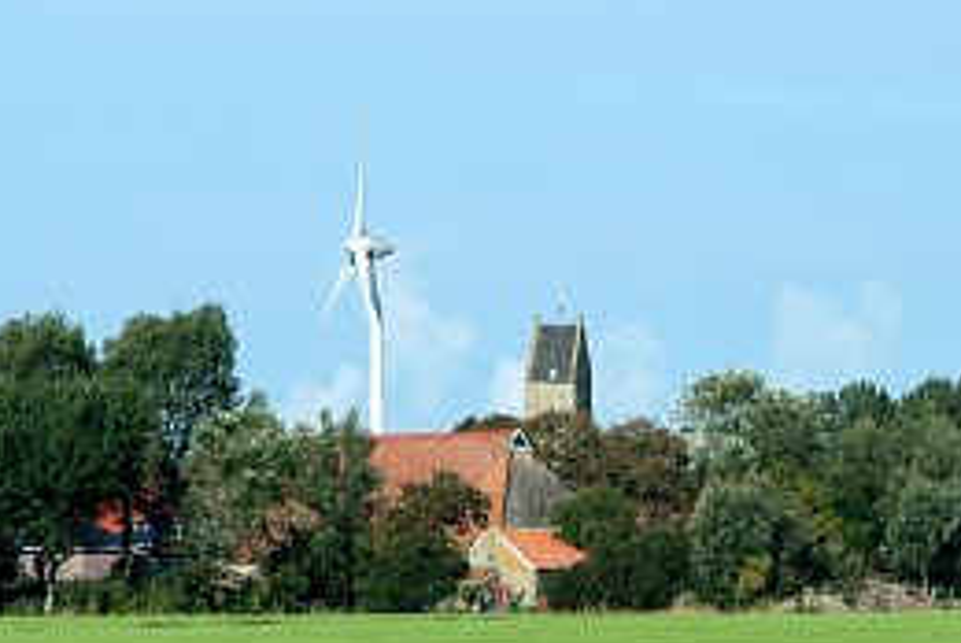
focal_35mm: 351
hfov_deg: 5.9
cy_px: 364
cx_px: 610
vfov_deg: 3.9
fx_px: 9380
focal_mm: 135
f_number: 13
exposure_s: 1/500
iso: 400
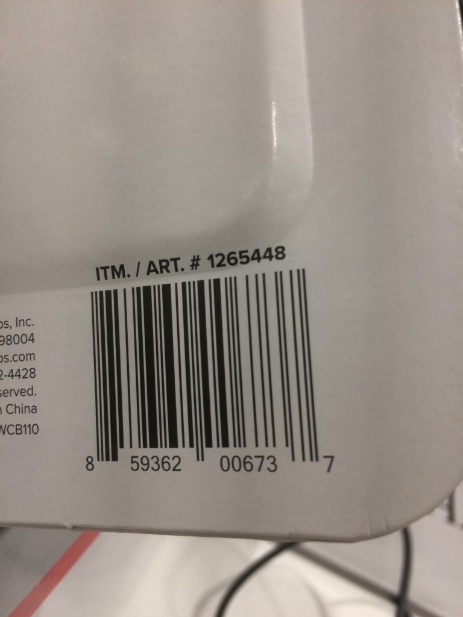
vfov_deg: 61.7
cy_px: 308
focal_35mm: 29
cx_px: 232
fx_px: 517
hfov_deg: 48.2
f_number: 2.2
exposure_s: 1/33
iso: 64
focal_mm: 4.15
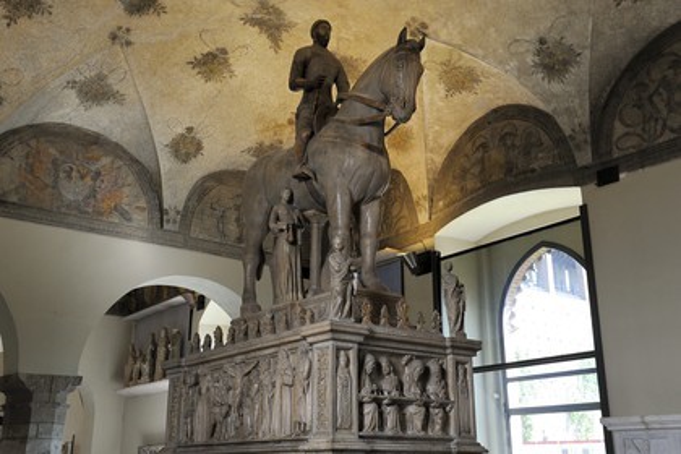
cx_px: 340
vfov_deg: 36.9
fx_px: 681
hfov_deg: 53.1
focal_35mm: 36
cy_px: 227
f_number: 5
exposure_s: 1/60
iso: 800
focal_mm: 36
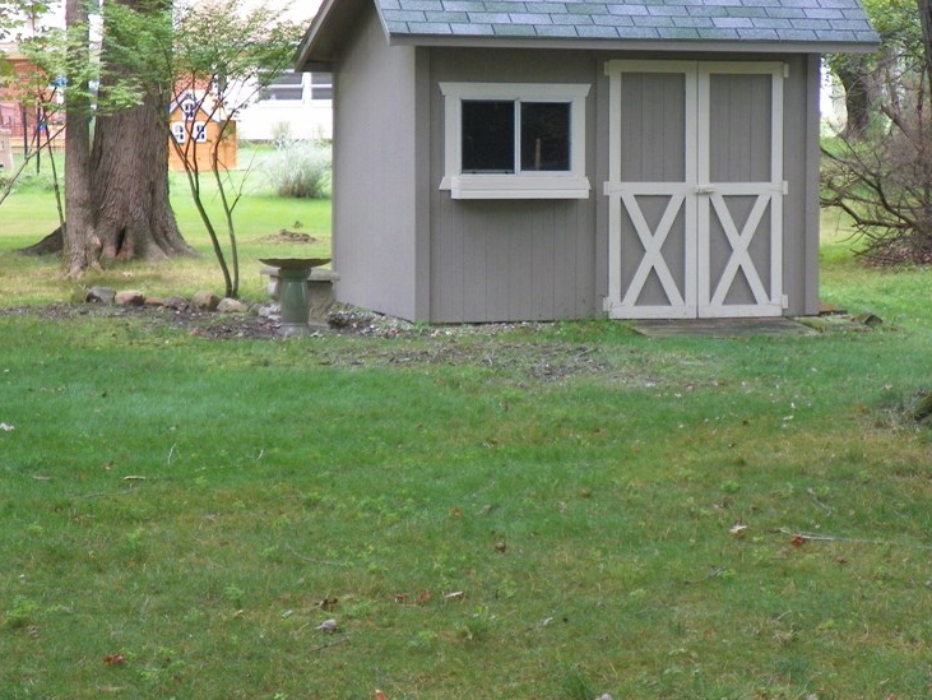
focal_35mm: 84
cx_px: 505
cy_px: 244
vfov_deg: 17.5
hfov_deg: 23.3
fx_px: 2263
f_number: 3.5
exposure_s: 1/50
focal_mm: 10.7
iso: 80
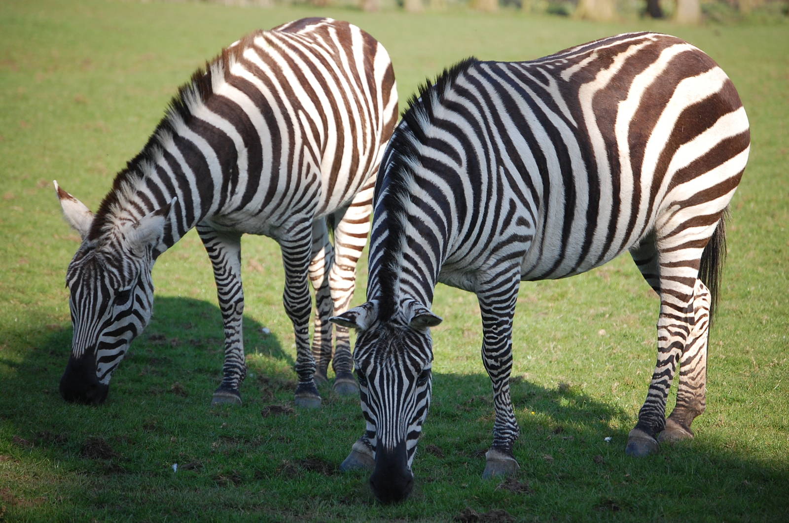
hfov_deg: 10.2
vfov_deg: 6.8
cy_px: 262
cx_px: 394
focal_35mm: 202
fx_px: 4431
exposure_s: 1/800
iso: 400
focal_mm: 135
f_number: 5
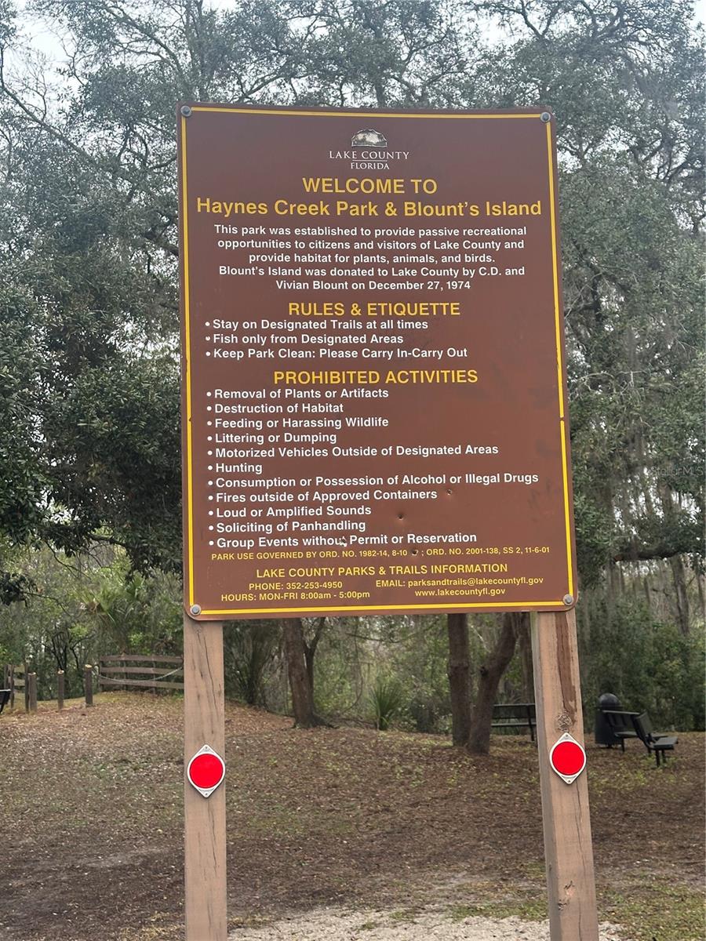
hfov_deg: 30.3
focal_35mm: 48
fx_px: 1305
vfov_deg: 39.7
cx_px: 353
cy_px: 470
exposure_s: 1/220
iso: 64
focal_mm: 6.86
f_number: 1.78
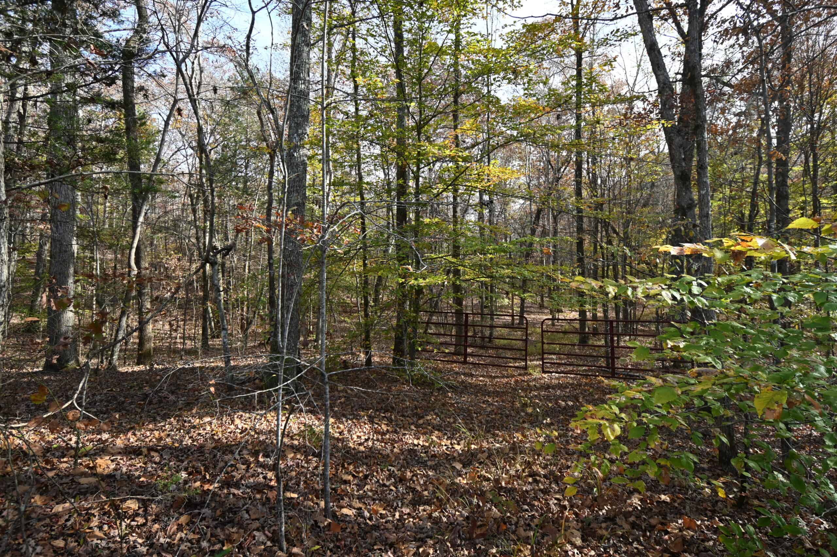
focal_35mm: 18
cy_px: 278
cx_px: 418
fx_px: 418
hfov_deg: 90.0
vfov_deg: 67.3
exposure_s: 1/250
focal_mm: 12
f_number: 5
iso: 200
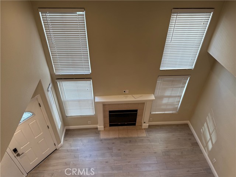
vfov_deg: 56.8
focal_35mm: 24
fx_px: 164
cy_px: 88
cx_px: 118
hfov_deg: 71.6
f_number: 1.78
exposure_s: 1/120
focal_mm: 6.76
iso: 100
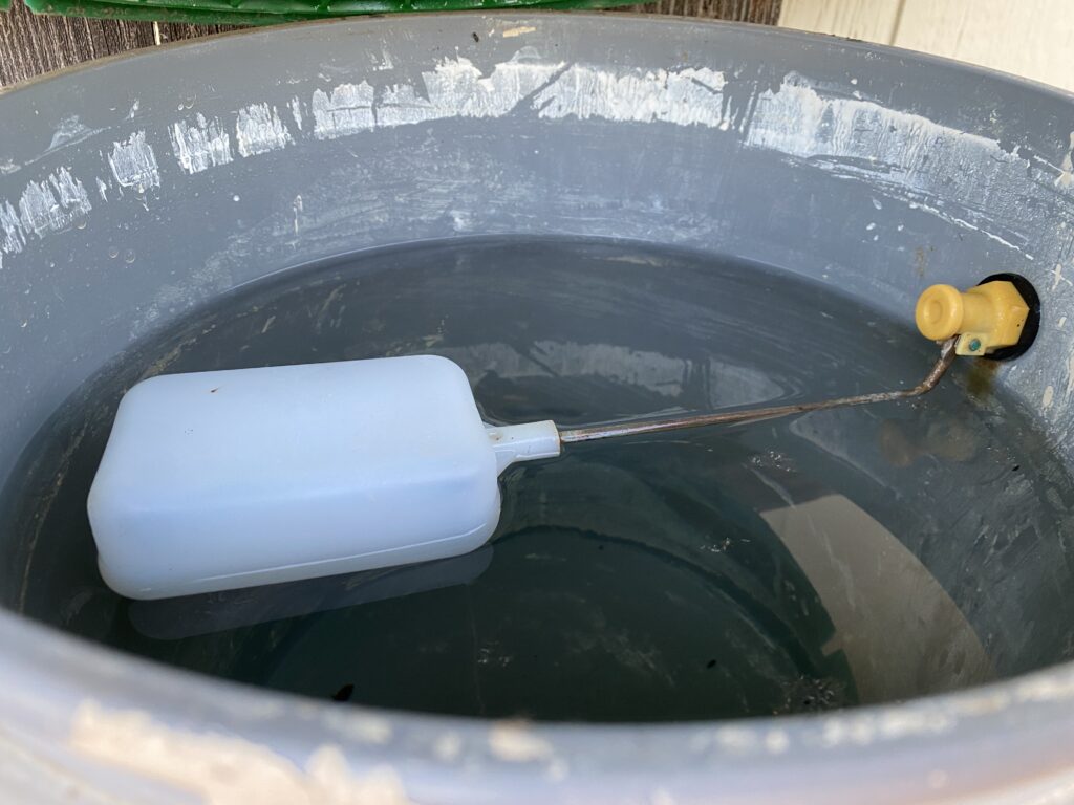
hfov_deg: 67.3
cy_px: 402
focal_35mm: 26
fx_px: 807
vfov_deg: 53.1
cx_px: 537
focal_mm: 4.25
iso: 125
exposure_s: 1/70
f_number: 1.8
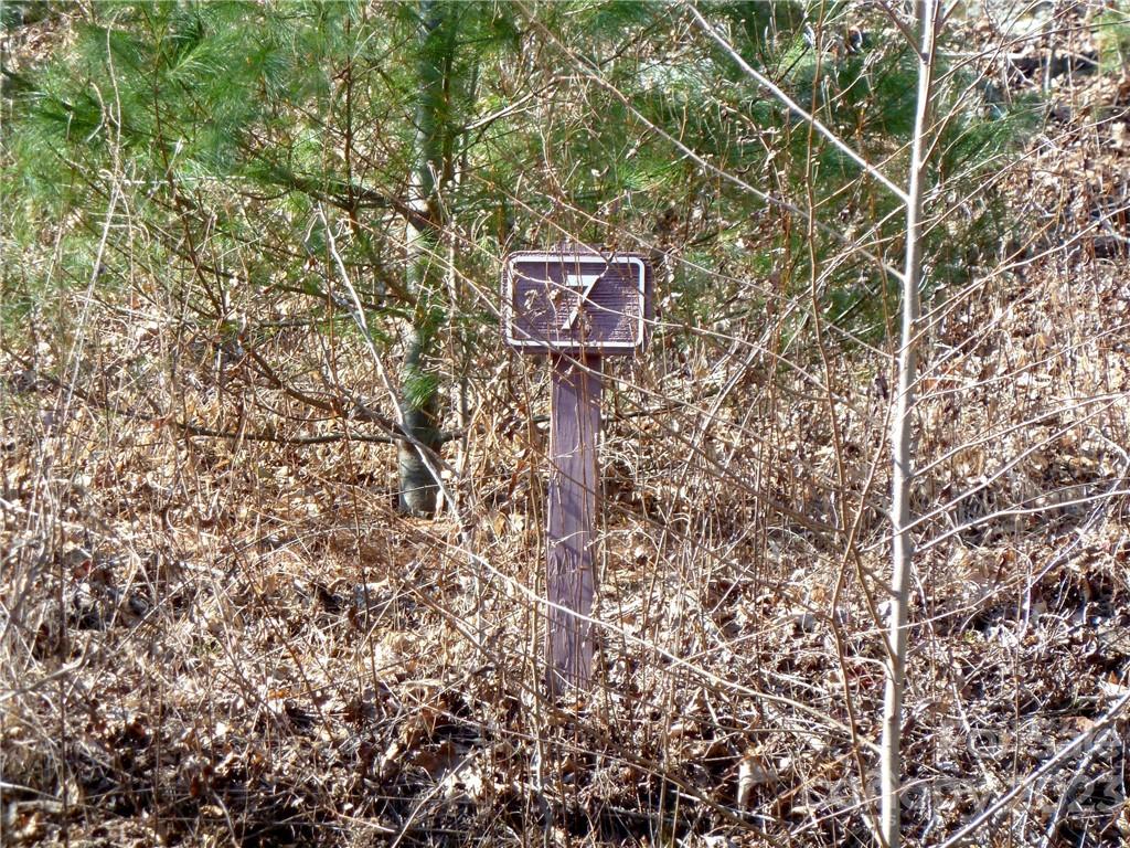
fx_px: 7900
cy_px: 424
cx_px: 565
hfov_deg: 8.2
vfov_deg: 6.1
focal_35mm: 242
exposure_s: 1/100
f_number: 4.7
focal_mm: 39.7
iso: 100
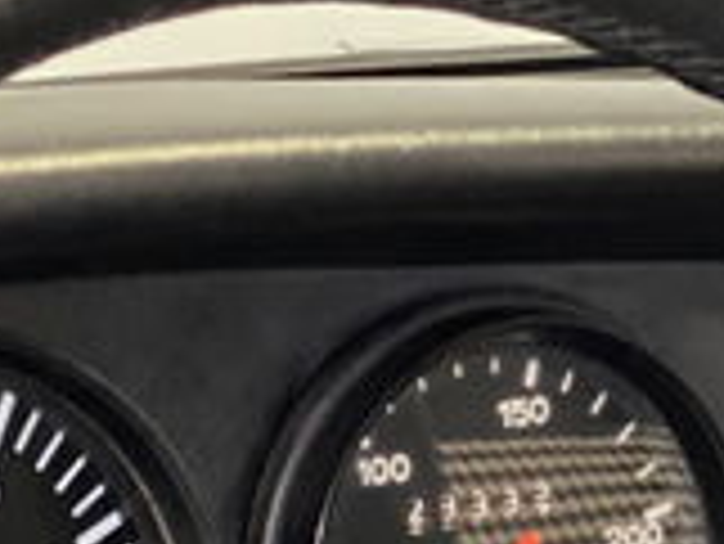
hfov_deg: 7.9
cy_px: 1169
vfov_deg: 5.8
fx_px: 5191
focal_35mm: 248
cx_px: 971
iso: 640
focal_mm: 6
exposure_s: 1/15
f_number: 2
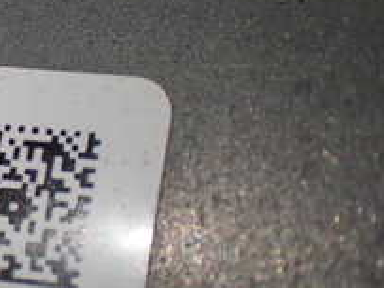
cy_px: 110
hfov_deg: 14.4
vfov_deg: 11.4
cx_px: -136
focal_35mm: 130
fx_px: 1441
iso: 125
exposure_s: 1/160
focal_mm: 7.84
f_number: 2.9
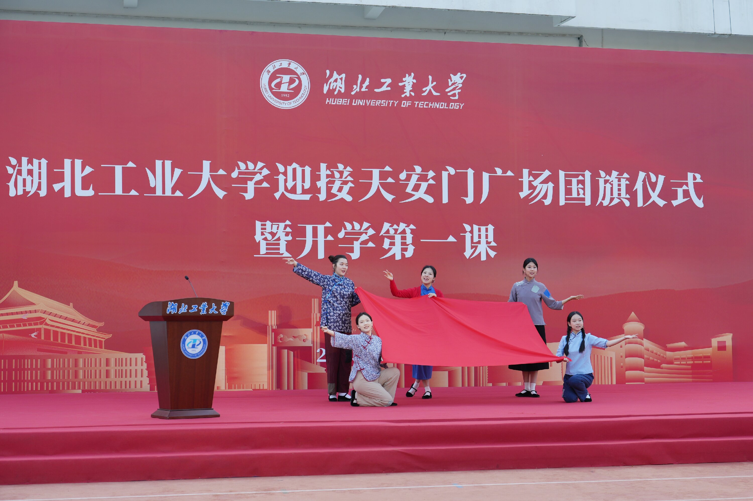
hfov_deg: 36.3
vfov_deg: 24.6
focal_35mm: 55
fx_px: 1150
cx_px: 376
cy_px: 250
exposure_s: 1/320
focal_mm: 55
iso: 160
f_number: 4
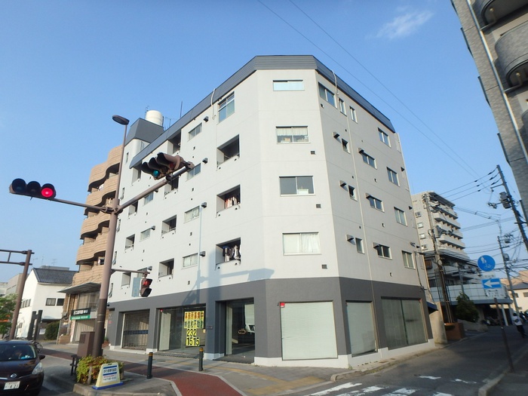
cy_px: 198
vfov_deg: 63.4
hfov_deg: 79.0
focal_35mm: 21
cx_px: 264
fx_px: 320
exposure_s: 1/800
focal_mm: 3.7
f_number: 3.5
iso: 125
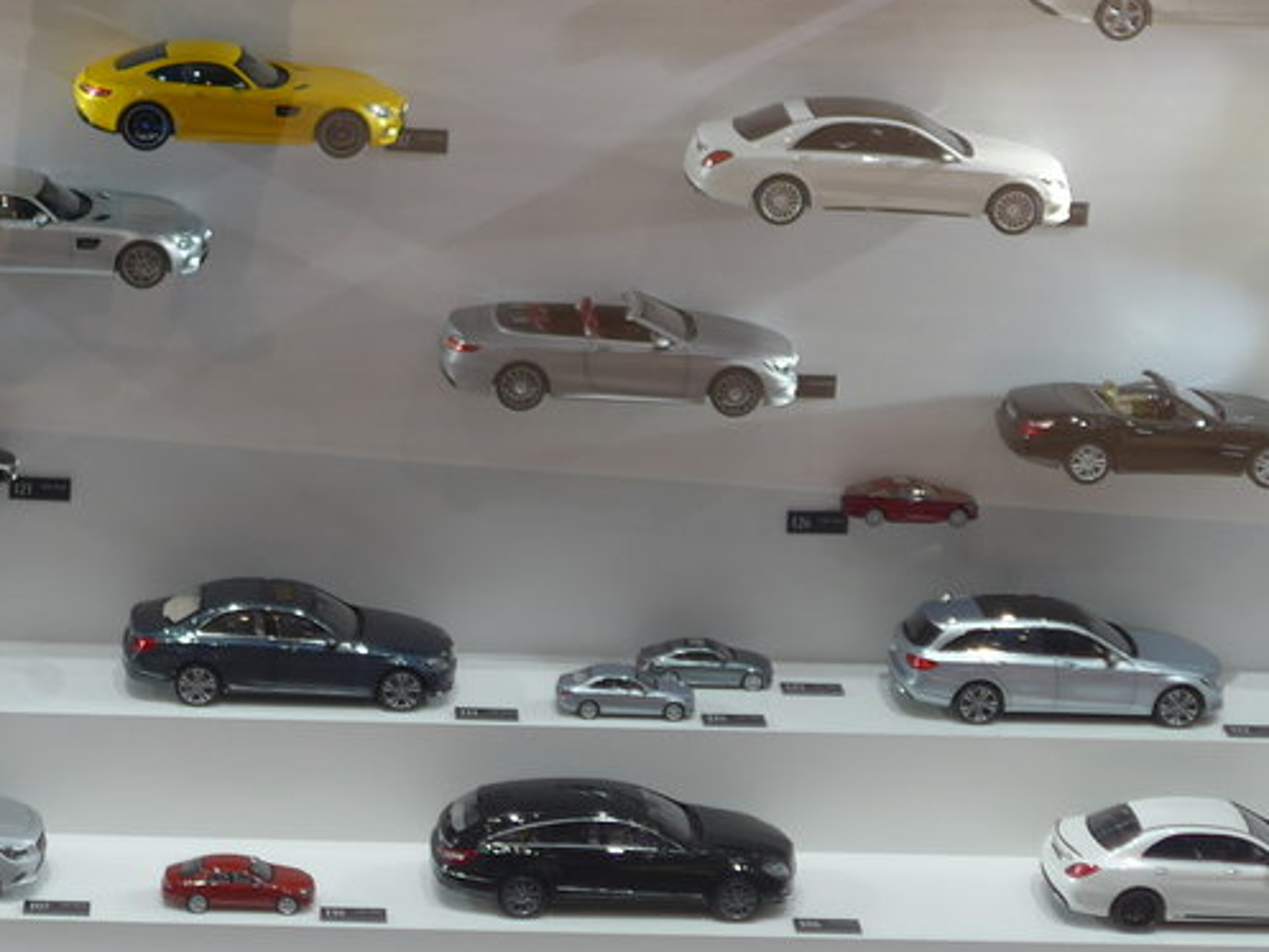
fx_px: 3630
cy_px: 174
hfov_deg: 19.7
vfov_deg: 14.8
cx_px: 314
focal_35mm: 99
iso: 80
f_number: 2.6
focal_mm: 8.4
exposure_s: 1/100
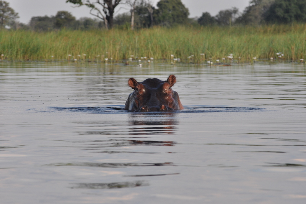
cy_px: 102
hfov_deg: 6.9
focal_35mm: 300
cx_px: 153
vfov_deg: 4.6
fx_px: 2548
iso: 320
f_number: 11
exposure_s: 1/400
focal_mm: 200
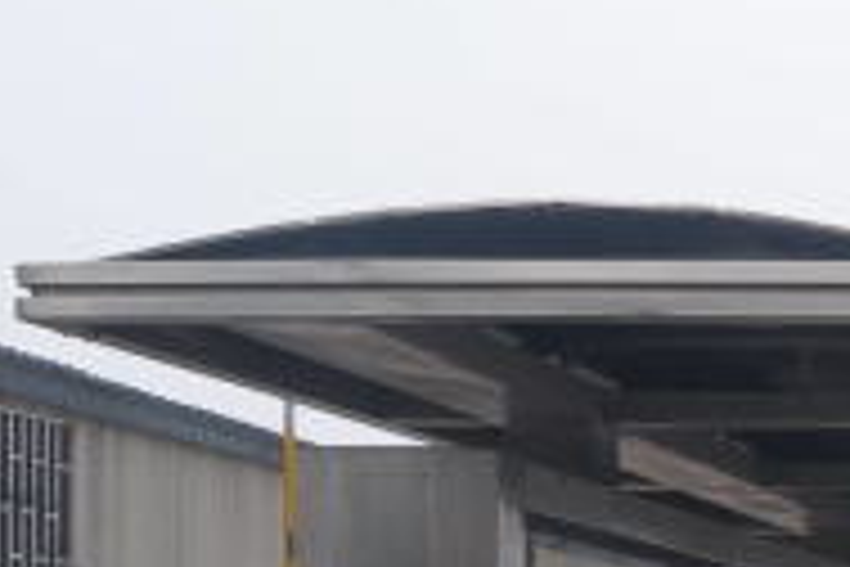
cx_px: 1646
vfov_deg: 17.1
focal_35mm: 76
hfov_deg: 18.6
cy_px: 700
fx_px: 1794
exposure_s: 1/60
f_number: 9
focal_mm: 12
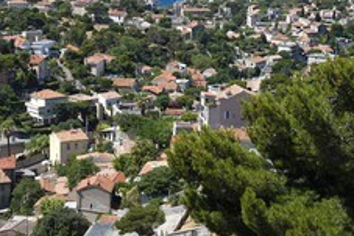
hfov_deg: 18.2
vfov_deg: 12.3
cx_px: 50
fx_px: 1091
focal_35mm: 111
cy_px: 52
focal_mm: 60
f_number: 8
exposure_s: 1/500
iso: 200
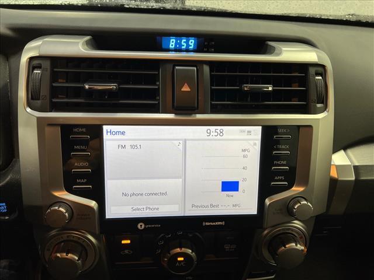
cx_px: 187
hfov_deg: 67.3
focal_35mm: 26
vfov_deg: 53.1
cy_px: 140
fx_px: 281
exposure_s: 1/60
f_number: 1.5
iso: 125
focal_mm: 5.7
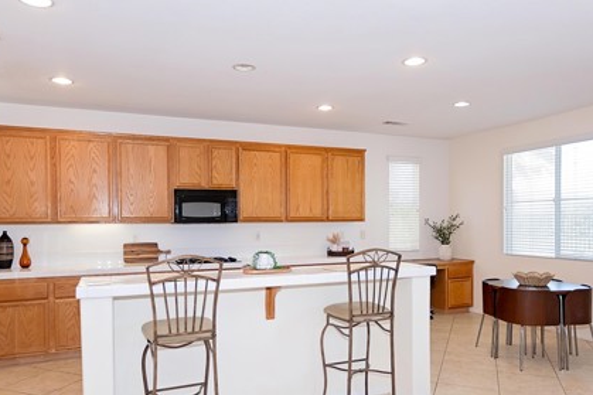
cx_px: 301
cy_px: 223
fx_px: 428
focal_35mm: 26
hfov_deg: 69.4
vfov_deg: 49.4
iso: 200
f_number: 3.5
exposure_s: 1/160
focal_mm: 11.5
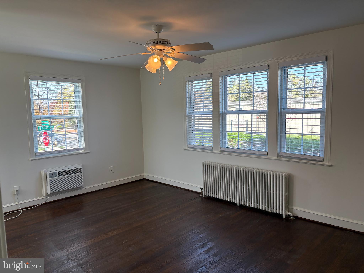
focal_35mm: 26
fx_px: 273
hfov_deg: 67.3
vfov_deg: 53.1
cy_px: 136
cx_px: 182
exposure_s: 1/282
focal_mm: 5.96
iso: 64
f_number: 1.6
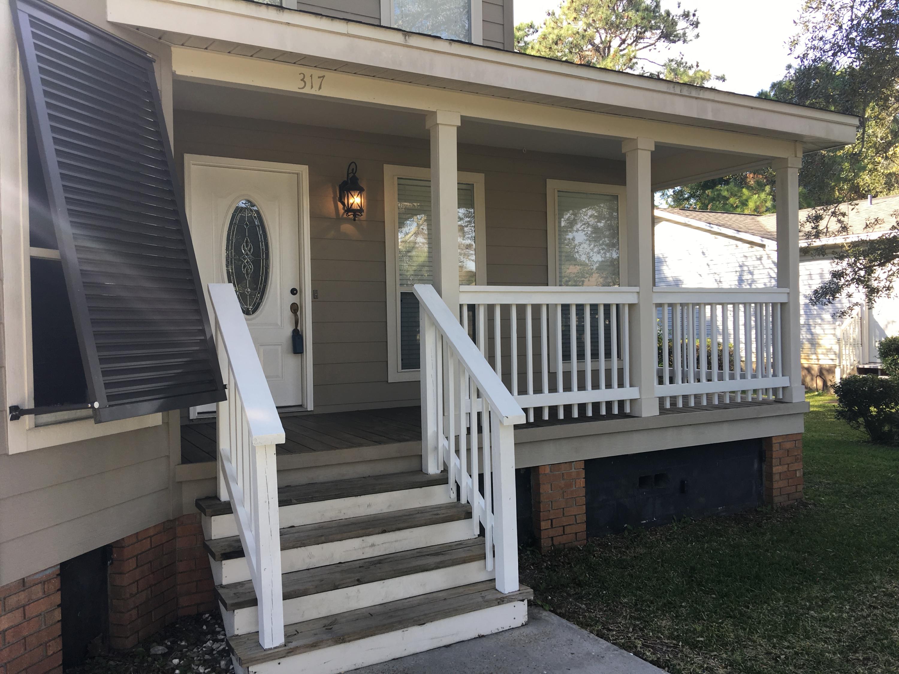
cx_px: 450
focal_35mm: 29
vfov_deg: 48.2
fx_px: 753
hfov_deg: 61.7
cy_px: 337
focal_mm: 4.15
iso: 25
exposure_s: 1/172
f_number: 2.2
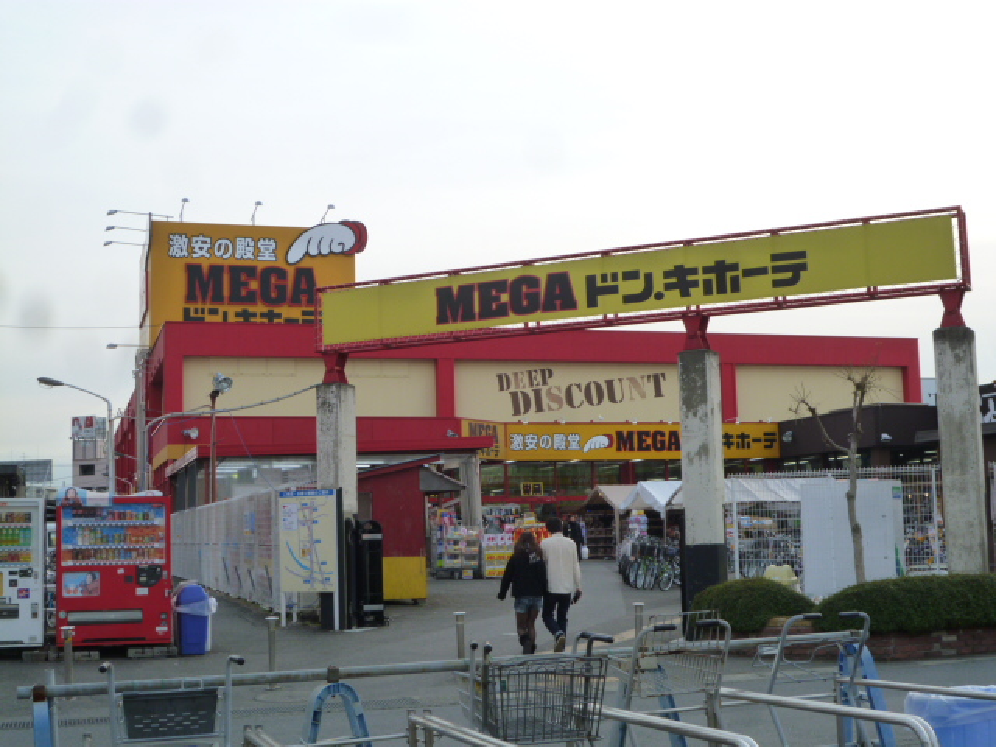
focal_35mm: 47
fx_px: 1352
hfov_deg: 40.4
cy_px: 374
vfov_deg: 30.9
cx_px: 498
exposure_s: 1/200
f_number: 3.9
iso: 125
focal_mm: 8.3
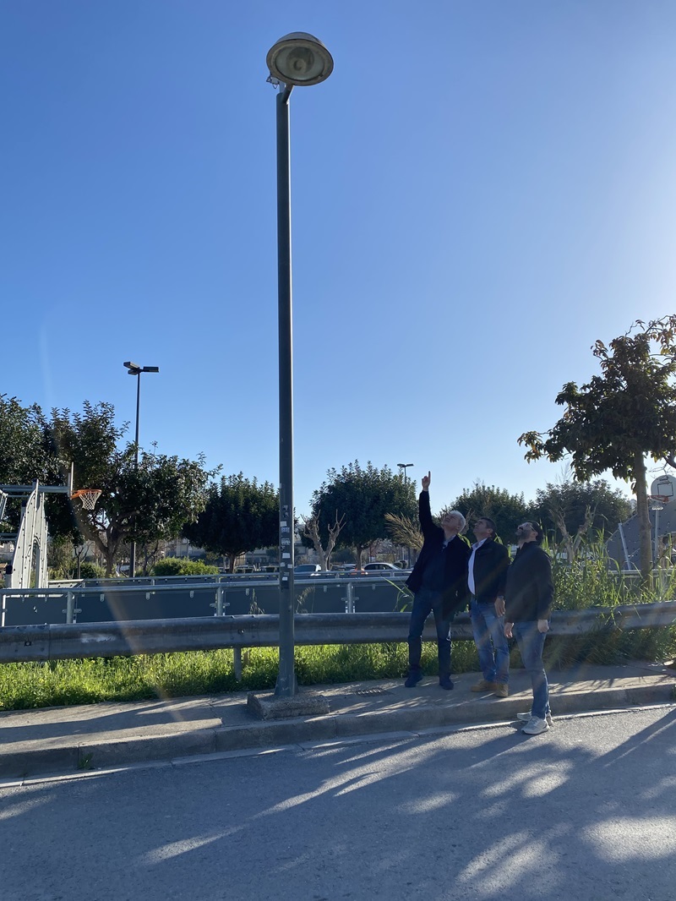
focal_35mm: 26
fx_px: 677
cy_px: 450
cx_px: 338
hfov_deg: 53.1
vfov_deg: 67.3
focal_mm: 4.25
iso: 32
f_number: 1.8
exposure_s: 1/3731
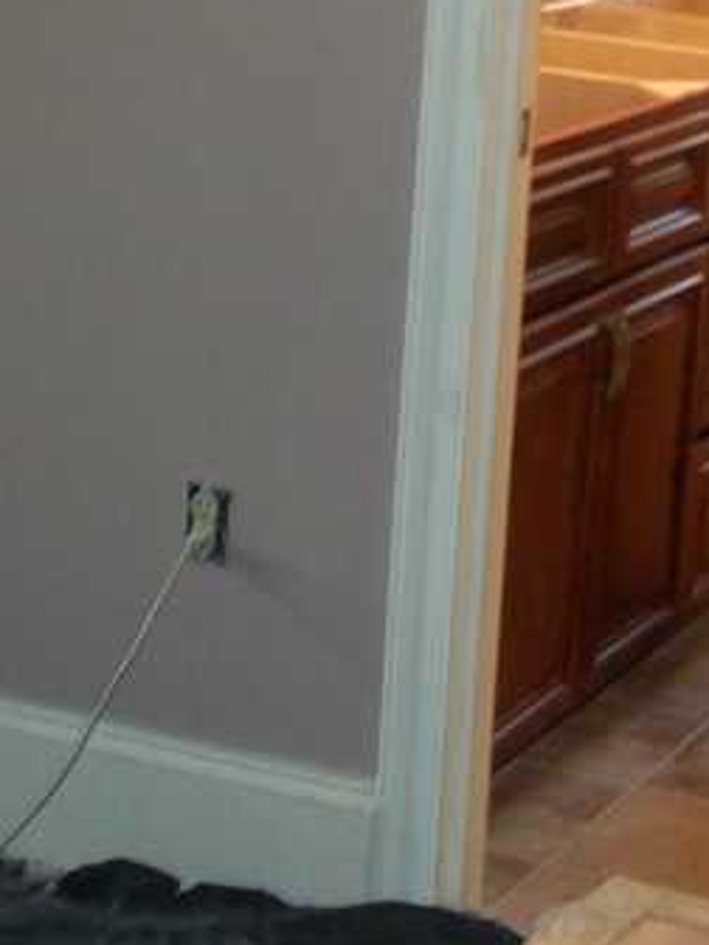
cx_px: 695
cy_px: -160
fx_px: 2922
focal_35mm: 107
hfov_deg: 13.7
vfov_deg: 17.6
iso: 160
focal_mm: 6
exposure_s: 1/30
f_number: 2.7
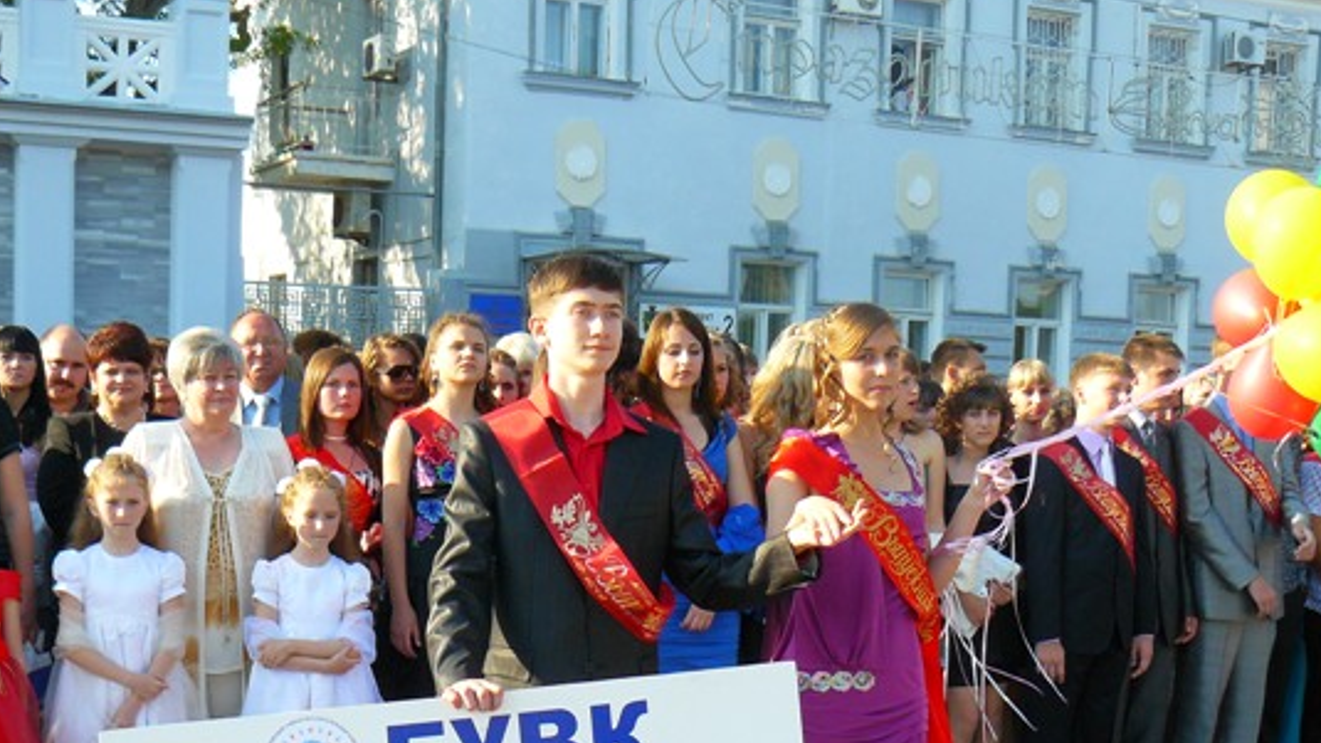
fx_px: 1962
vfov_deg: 21.3
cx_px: 553
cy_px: 555
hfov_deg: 37.1
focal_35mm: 56
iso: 100
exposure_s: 1/200
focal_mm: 7.1
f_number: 4
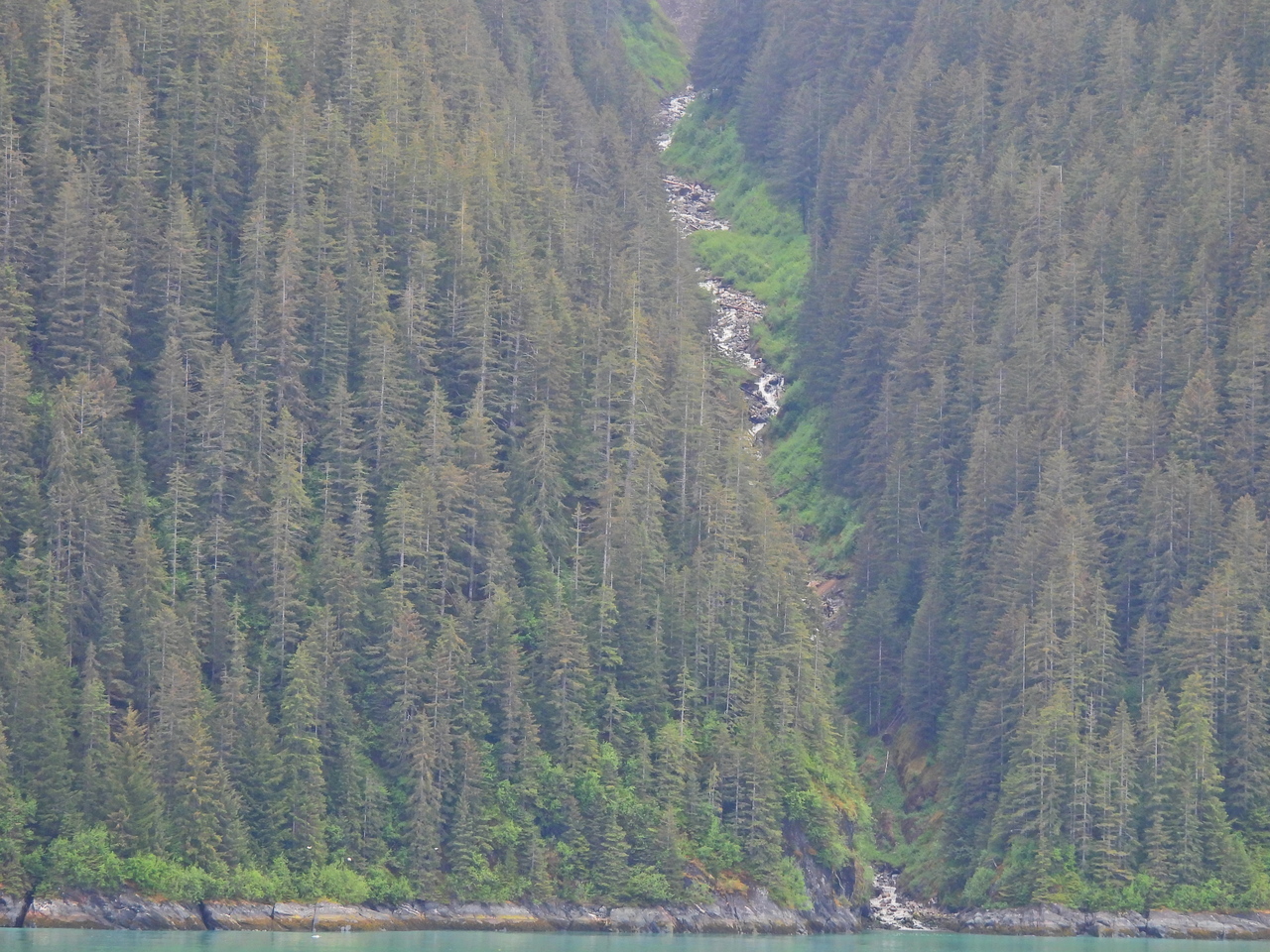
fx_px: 8071
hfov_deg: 9.0
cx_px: 635
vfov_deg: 6.8
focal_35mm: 220
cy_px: 476
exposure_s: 1/125
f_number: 4.5
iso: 220
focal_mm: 39.3
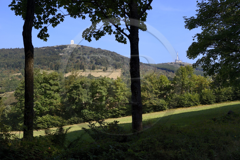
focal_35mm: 34
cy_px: 80
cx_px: 120
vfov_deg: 38.8
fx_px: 226
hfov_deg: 55.8
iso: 200
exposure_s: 1/320
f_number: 10
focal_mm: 34
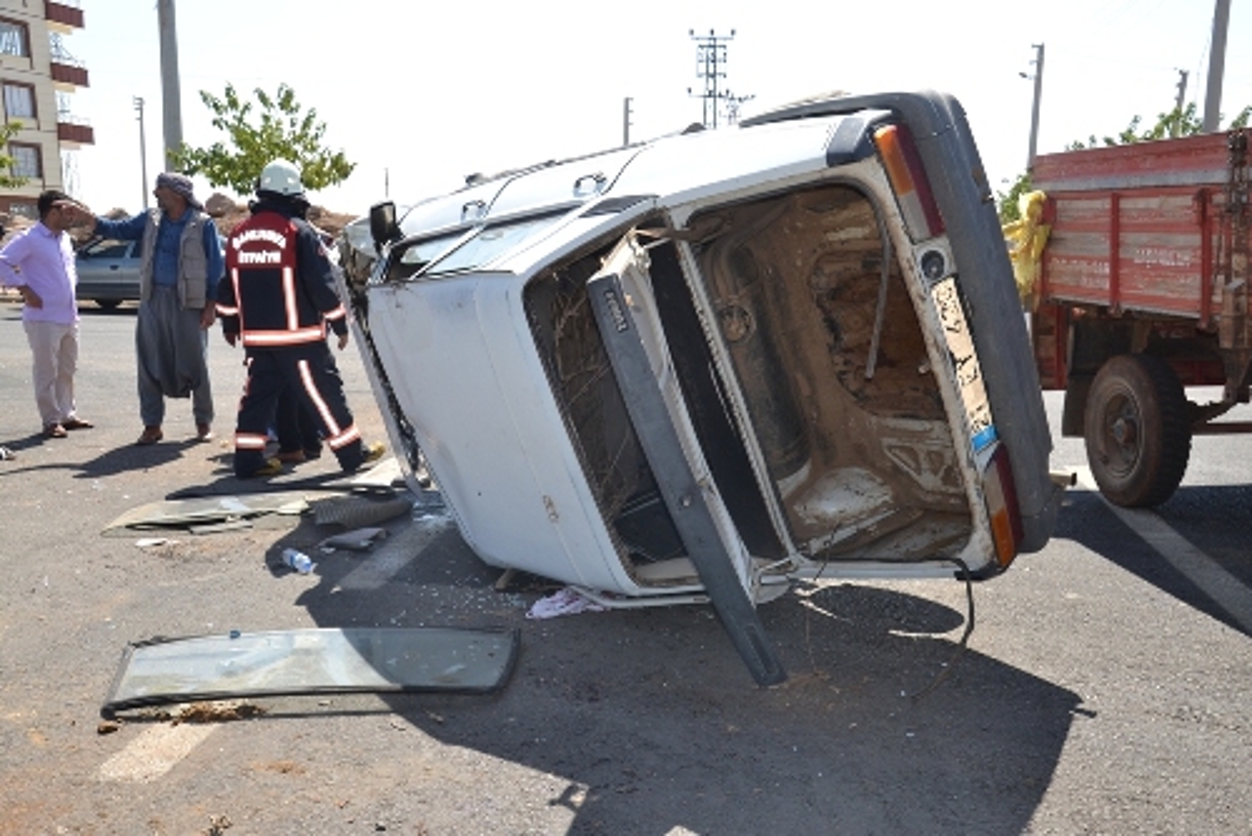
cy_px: 418
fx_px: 1253
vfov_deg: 36.9
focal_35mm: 36
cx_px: 626
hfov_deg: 53.1
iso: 100
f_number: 5.6
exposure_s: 1/200
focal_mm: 24
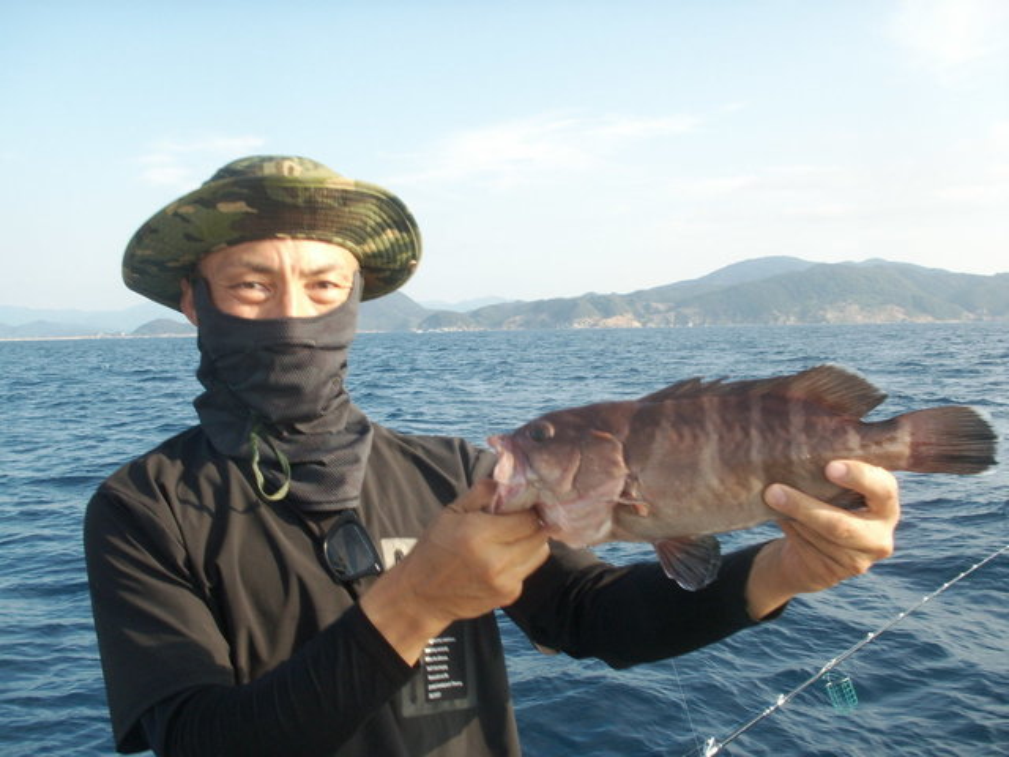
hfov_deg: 50.1
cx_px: 504
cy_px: 378
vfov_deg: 38.7
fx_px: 1078
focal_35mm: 37
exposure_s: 1/80
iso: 50
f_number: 7.1
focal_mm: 7.7
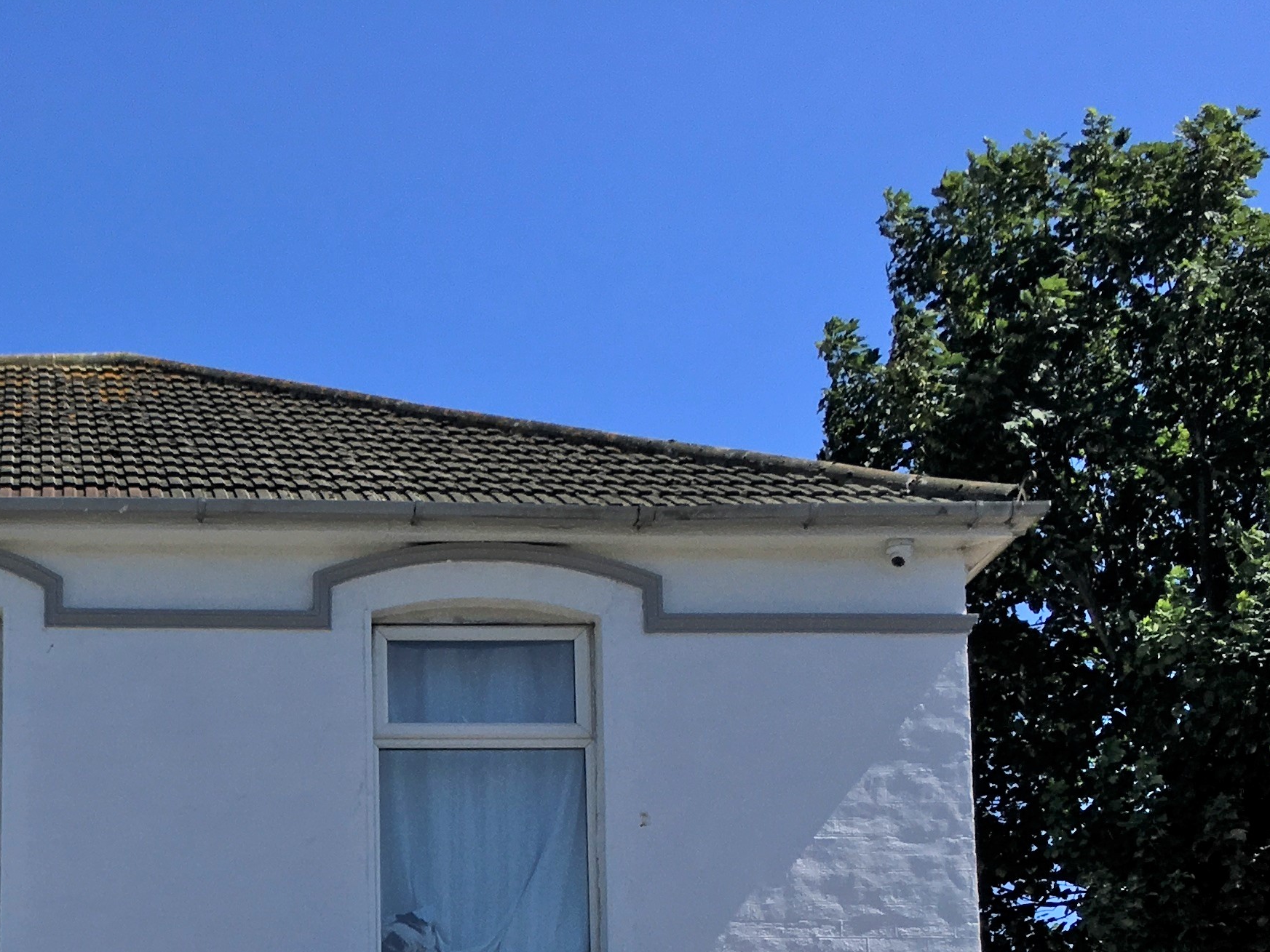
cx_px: 8
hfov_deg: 27.4
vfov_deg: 20.7
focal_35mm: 67
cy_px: 1097
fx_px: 2458
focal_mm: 4.15
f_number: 2.2
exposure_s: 1/2262
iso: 25
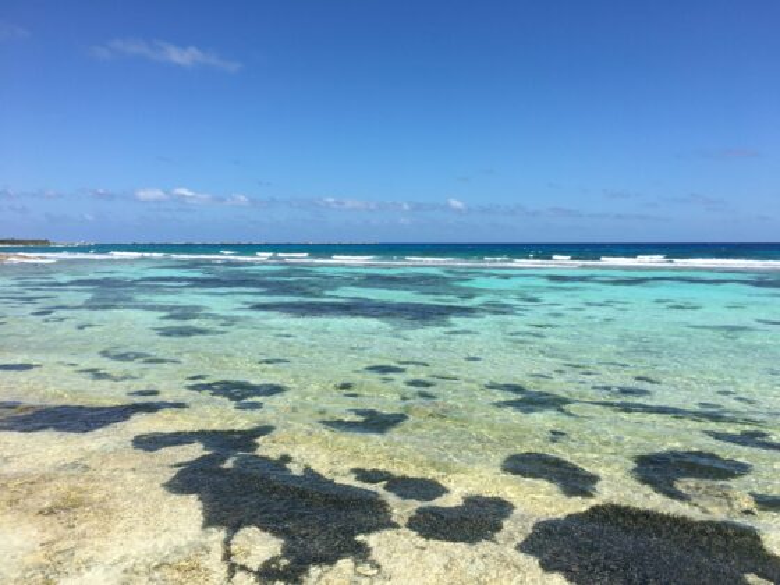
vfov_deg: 48.2
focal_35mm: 29
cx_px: 390
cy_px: 292
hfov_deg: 61.7
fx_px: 653
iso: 25
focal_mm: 4.15
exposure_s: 1/2137
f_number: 2.2
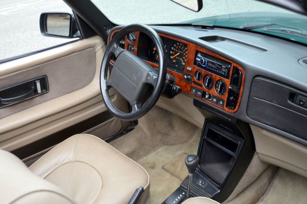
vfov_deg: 29.7
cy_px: 102
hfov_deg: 43.7
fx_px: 383
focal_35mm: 45
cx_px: 154
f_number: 4.5
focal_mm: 30
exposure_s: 1/60
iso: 400
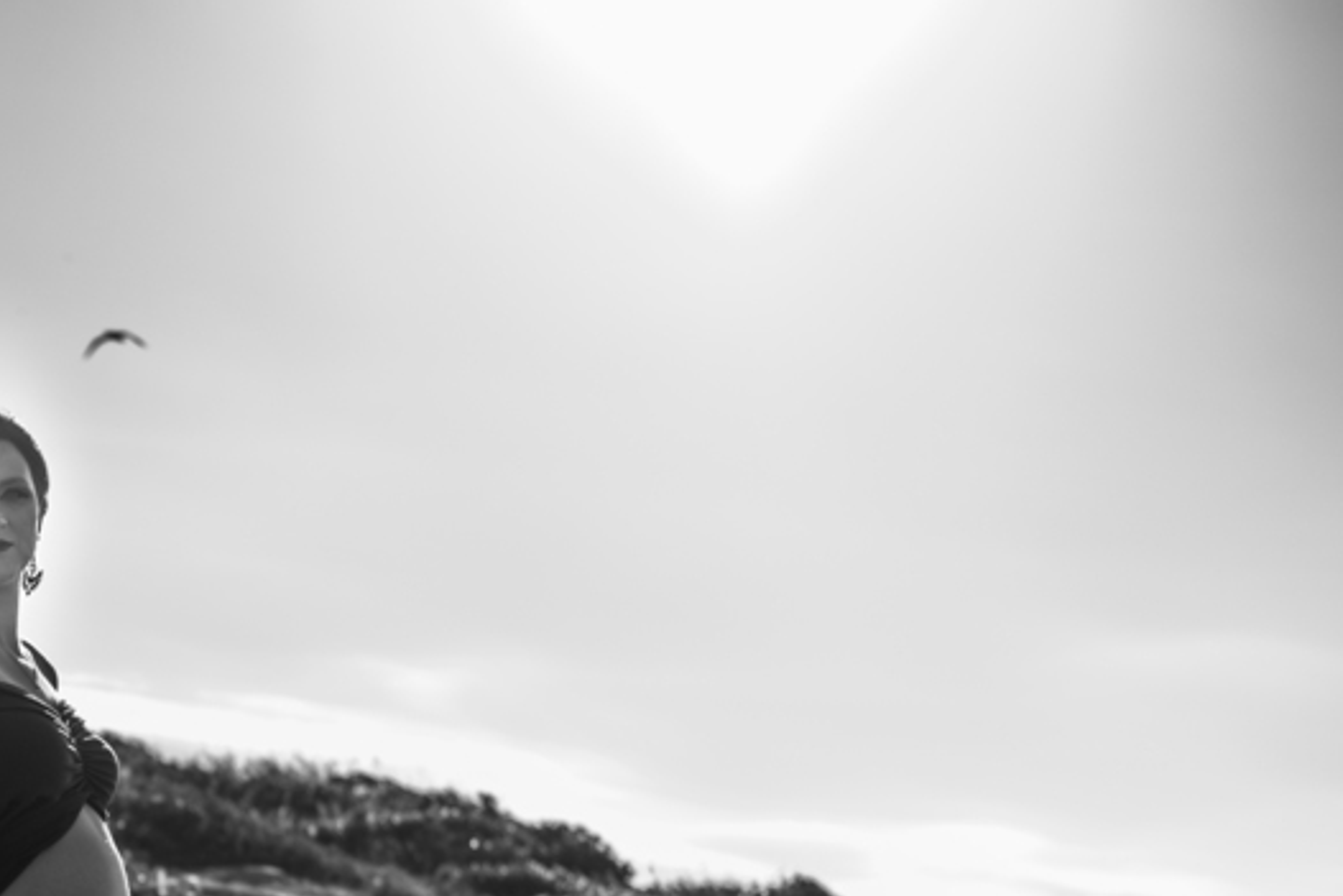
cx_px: -87
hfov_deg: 17.4
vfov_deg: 11.9
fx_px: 4254
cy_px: 966
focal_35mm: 114
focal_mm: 50
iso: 200
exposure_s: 1/4000
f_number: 3.2
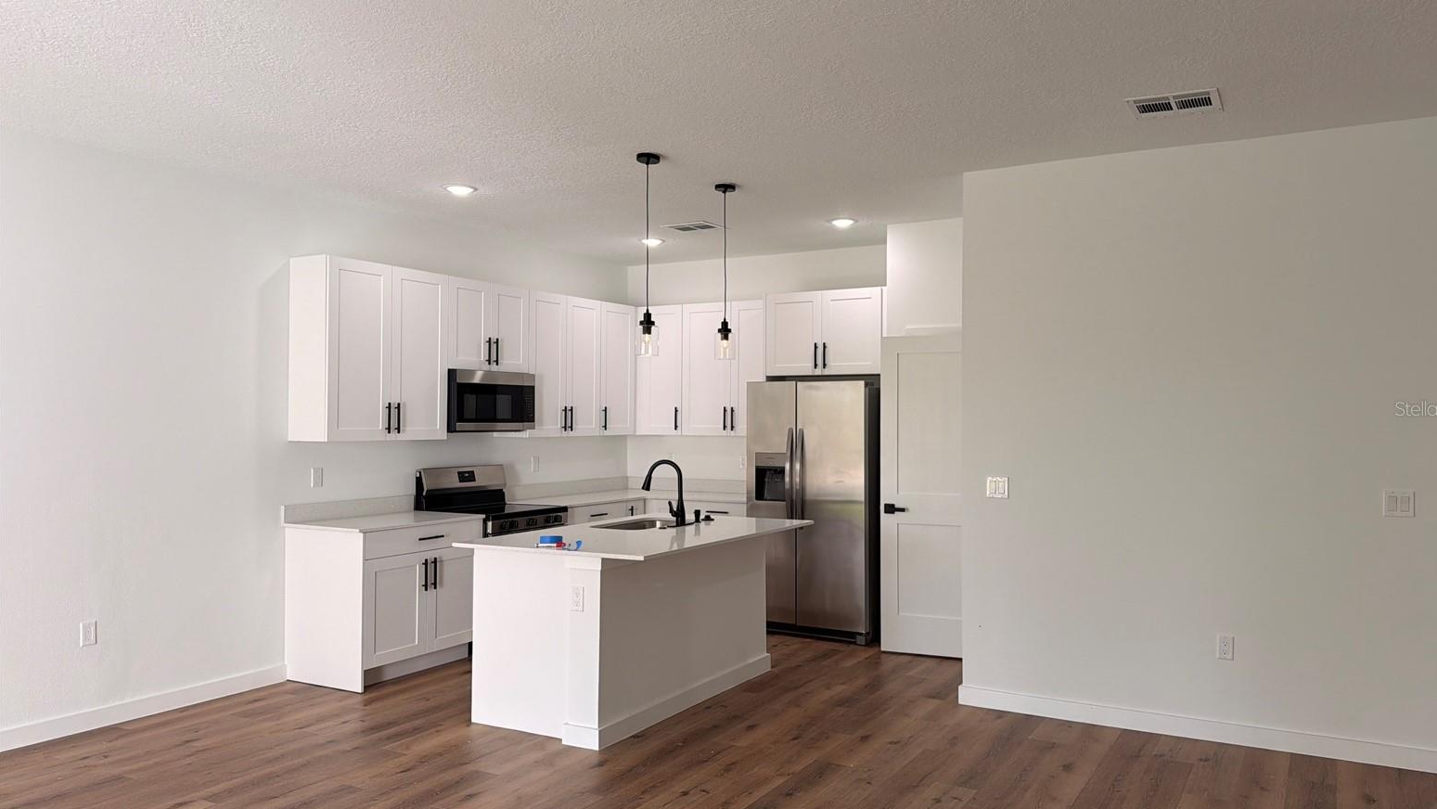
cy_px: 408
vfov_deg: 42.9
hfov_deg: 69.8
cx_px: 740
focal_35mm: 27
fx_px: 1029
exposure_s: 1/121
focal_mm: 6.76
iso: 50
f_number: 1.78
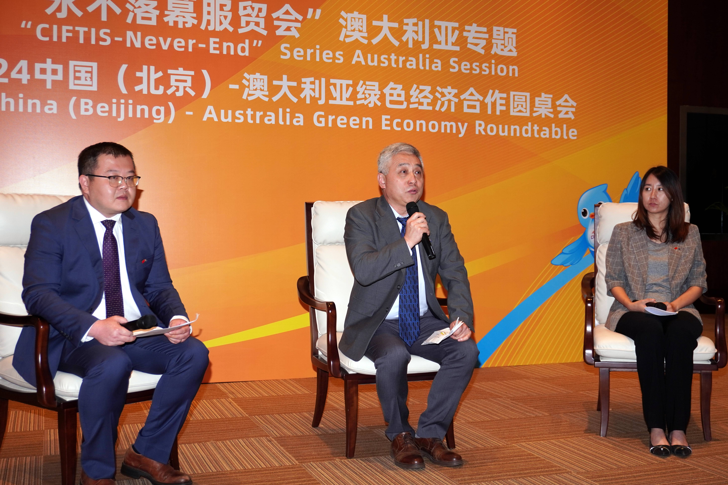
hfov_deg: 46.4
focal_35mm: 42
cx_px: 364
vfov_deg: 31.9
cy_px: 242
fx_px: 849
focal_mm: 28
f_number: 4.5
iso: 320
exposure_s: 1/60
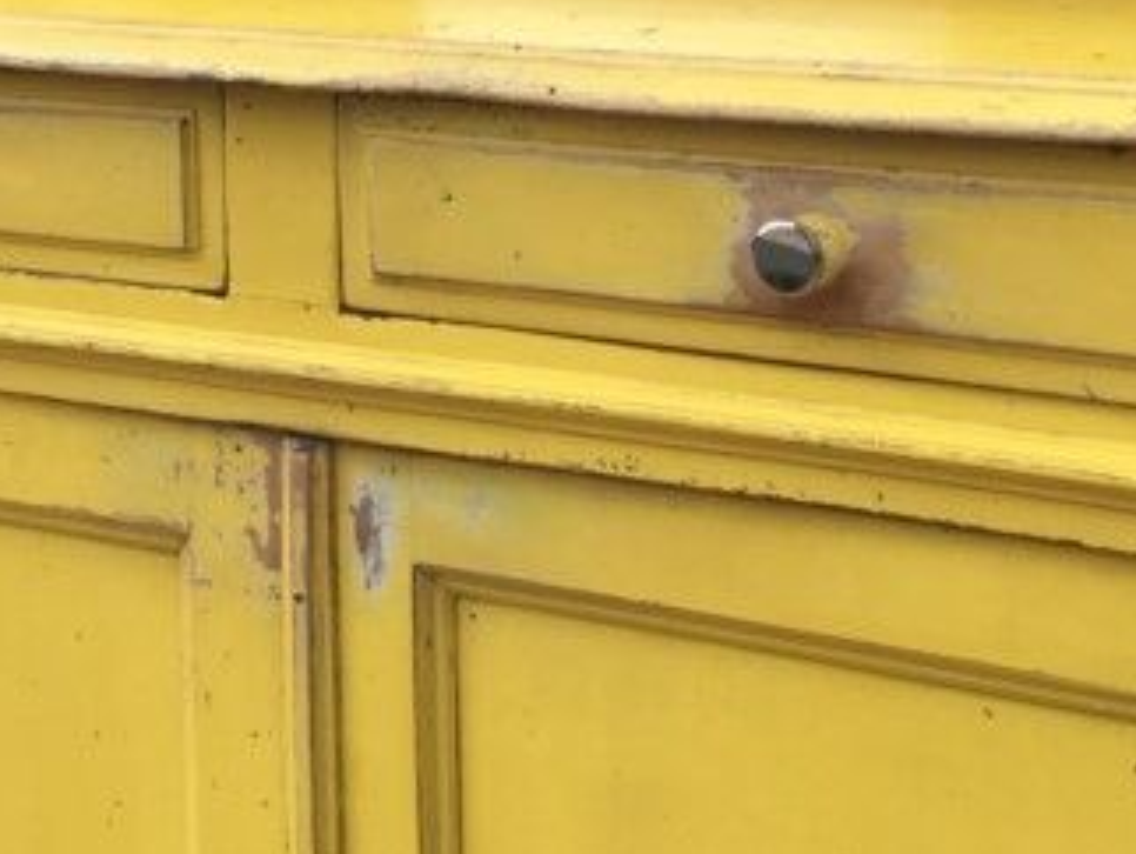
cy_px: -32
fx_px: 2529
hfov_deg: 25.3
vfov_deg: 18.6
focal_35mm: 77
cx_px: 593
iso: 25
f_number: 2.4
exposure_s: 1/586
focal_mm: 3.3
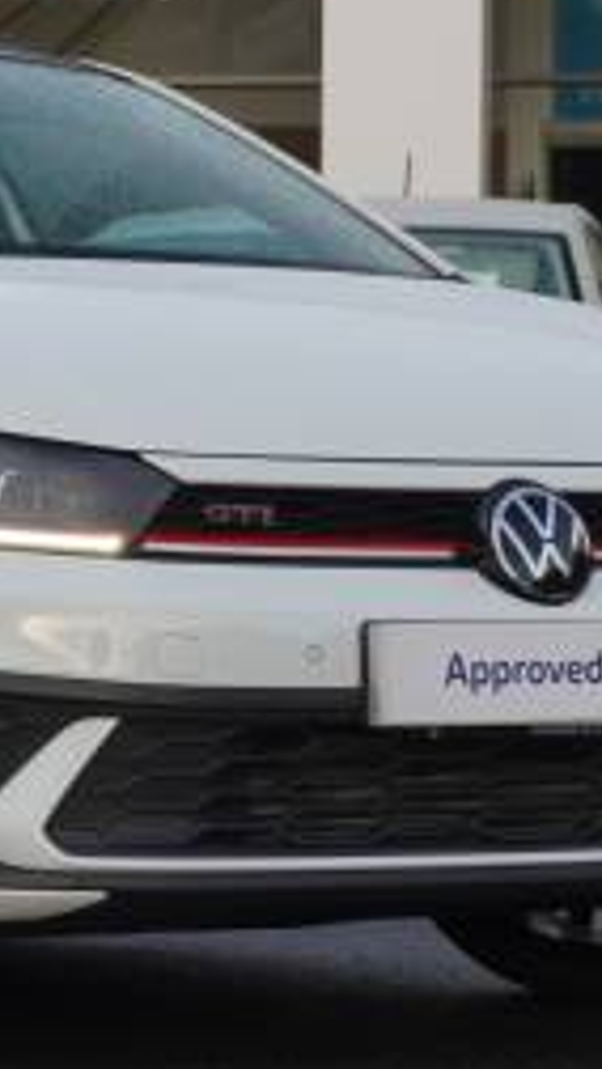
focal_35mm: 163
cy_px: 361
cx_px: -72
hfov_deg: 7.4
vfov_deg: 13.1
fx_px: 4629
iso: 160
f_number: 5.6
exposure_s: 1/80
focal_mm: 41
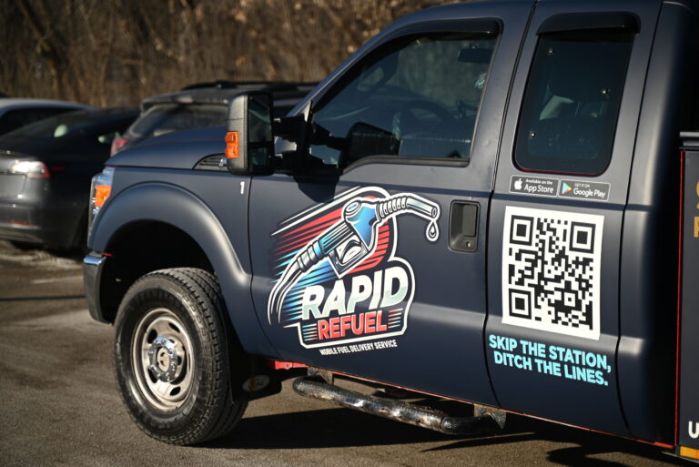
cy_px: 234
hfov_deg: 28.4
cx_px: 350
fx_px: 1379
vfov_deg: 19.2
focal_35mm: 71
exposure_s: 1/3200
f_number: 2.8
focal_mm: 71
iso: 140
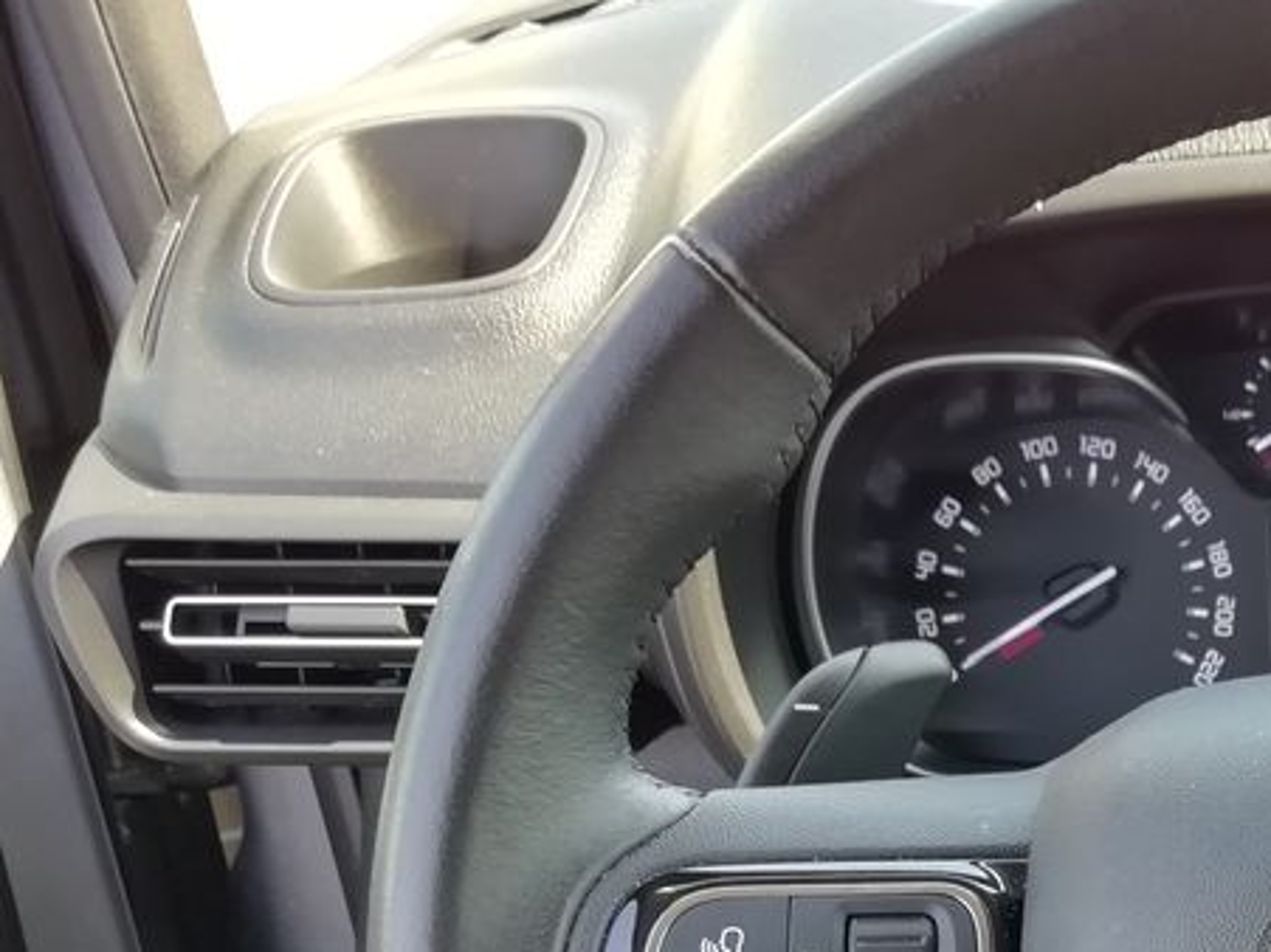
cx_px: 1375
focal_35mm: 59
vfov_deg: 23.7
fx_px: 2166
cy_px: 960
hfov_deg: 29.7
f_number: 2.2
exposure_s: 1/60
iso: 64
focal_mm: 3.21
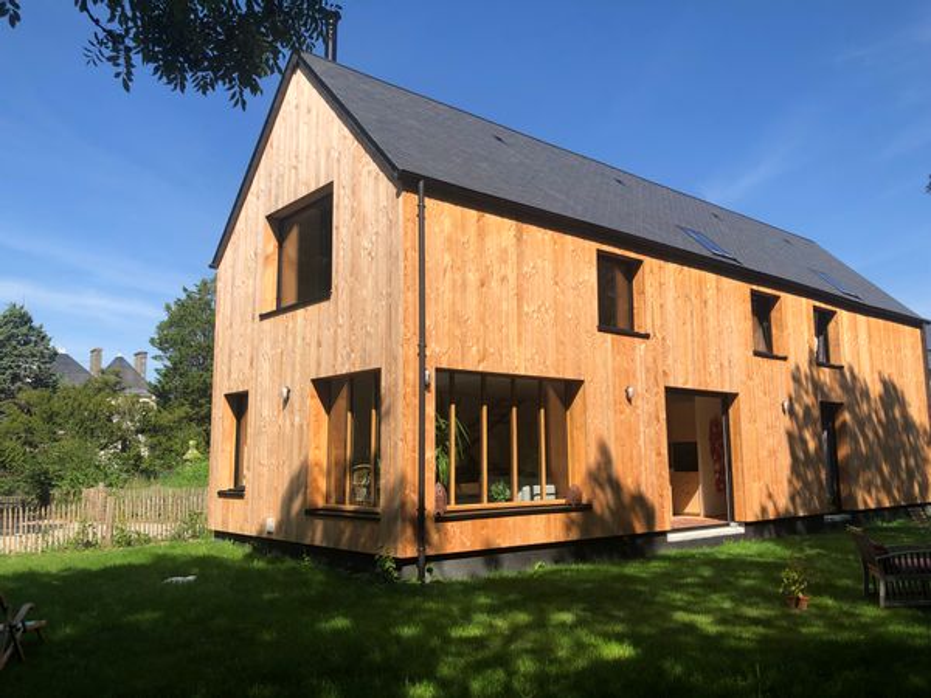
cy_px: 349
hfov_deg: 63.4
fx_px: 753
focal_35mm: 28
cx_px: 466
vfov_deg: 49.7
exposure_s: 1/1845
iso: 20
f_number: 1.8
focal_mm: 3.99
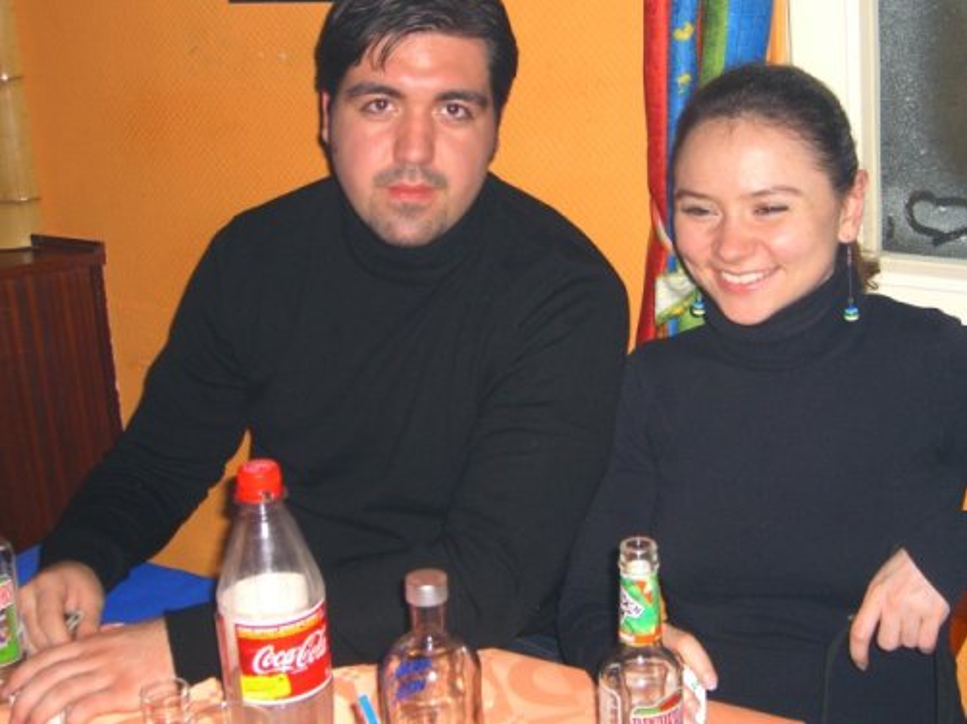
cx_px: 516
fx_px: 1536
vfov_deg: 26.5
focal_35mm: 55
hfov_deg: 34.9
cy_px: 325
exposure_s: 1/60
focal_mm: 9.5
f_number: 3.1
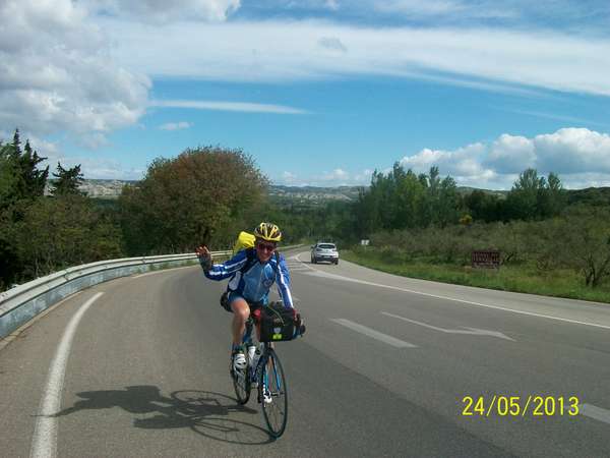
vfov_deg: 41.8
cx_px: 305
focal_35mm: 34
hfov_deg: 54.0
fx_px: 599
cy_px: 229
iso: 80
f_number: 5.5
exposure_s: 1/500
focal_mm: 5.7
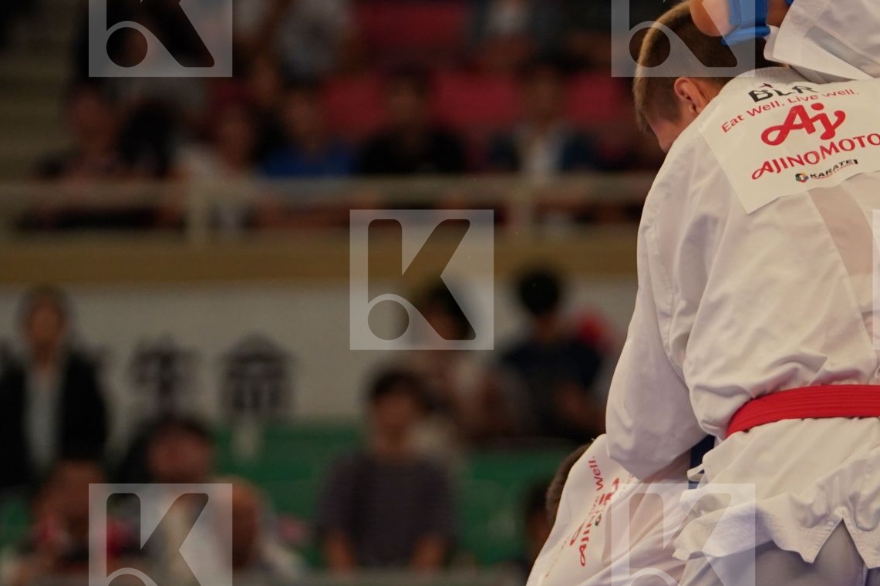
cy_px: 280
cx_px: 683
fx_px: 9872
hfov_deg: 5.1
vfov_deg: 3.4
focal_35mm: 404
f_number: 2.8
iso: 1250
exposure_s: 1/1000
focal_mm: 171
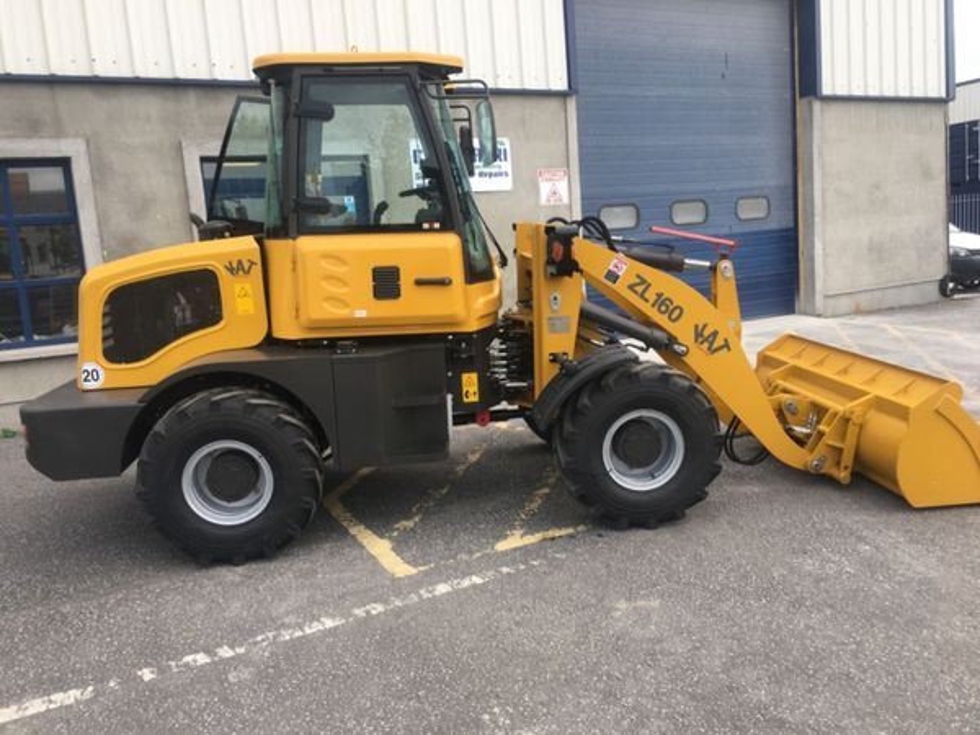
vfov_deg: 48.2
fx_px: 821
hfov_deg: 61.7
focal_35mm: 29
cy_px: 368
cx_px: 490
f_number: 2.2
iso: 25
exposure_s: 1/286
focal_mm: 4.15
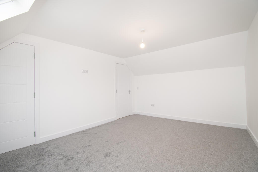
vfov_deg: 77.3
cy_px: 86
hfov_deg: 100.4
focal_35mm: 15
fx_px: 108
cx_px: 129
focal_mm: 10
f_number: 9
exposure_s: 1/8
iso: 320
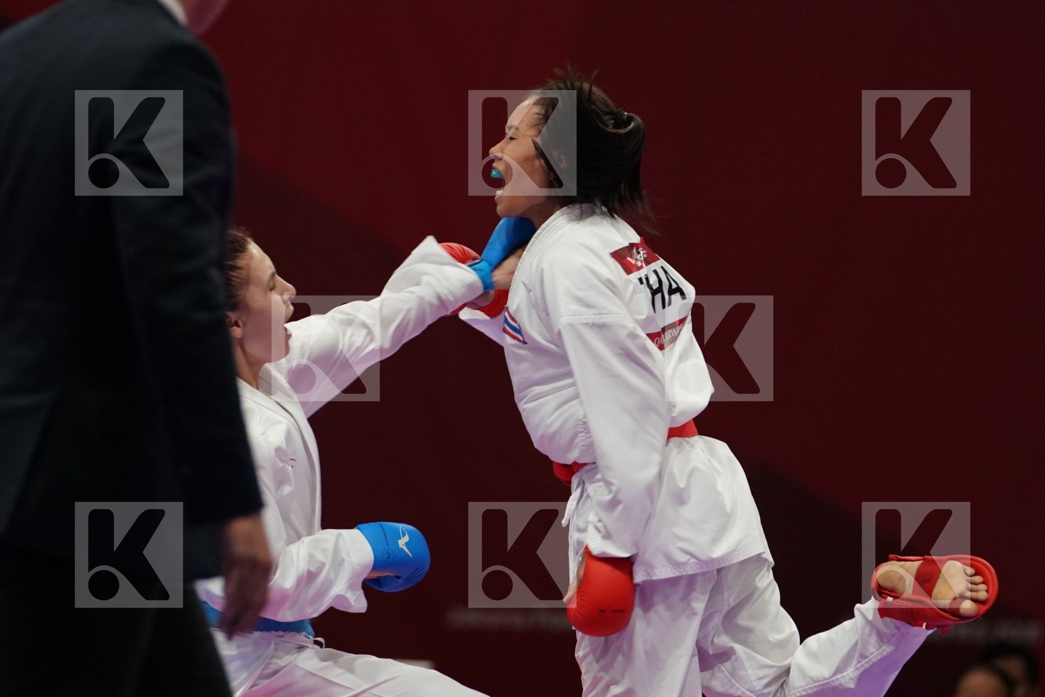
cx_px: 522
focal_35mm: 324
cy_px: 348
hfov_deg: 6.4
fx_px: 9404
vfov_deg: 4.2
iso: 2500
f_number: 4
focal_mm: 216
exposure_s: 1/1000
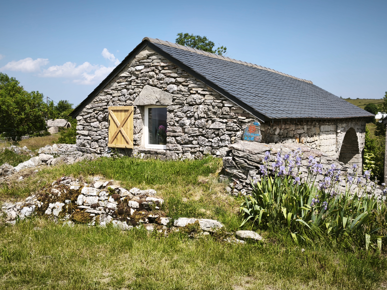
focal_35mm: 38
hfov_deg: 49.0
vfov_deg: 37.7
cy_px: 145
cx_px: 194
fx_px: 425
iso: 80
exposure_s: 1/1824
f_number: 1.7
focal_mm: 5.35
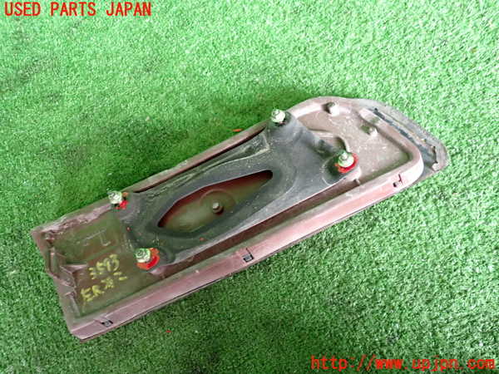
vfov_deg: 46.8
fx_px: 432
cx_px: 250
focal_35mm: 30
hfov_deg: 60.0
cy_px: 187
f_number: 2.3
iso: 500
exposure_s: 1/30
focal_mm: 5.4
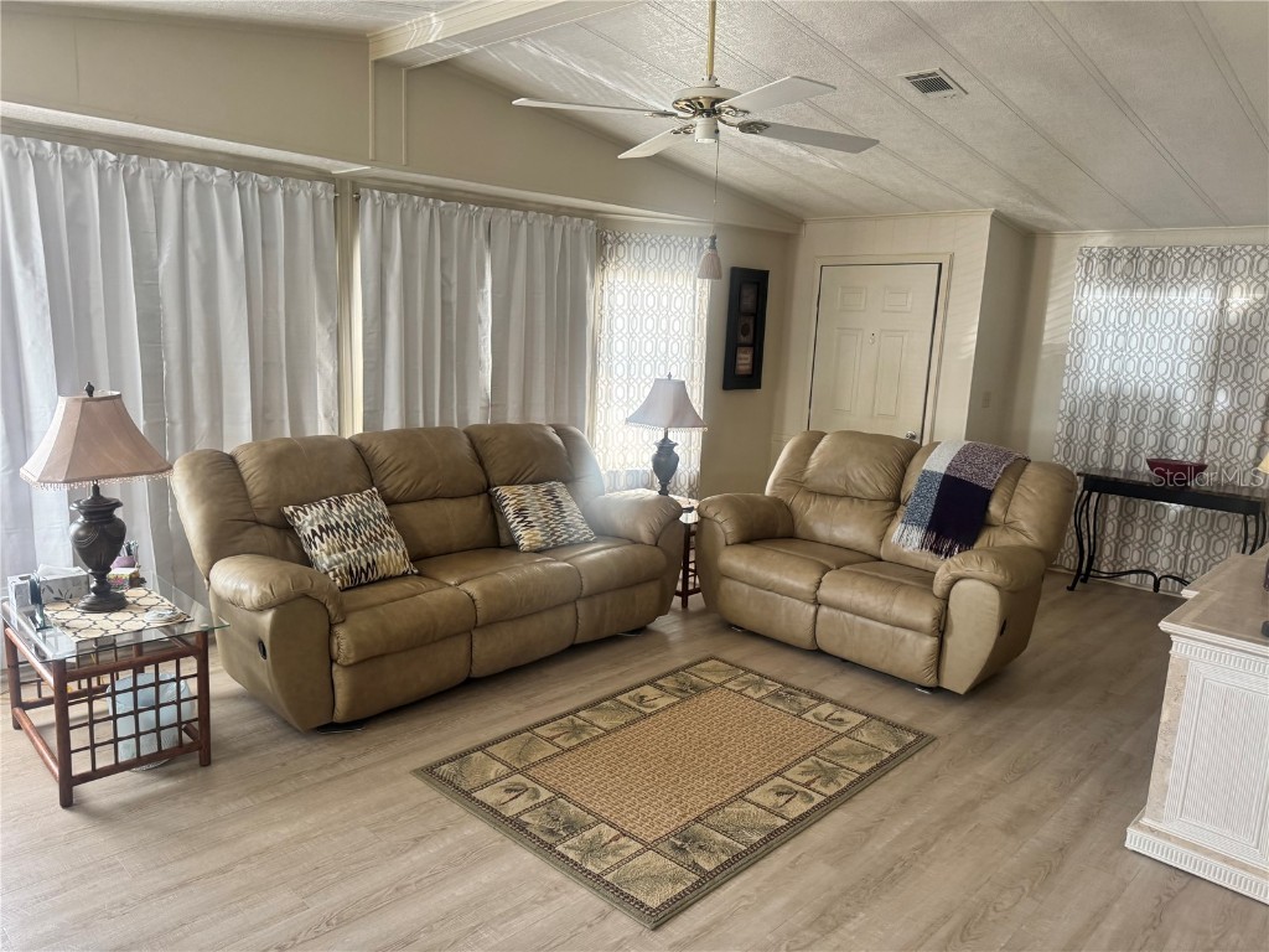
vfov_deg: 56.8
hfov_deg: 71.6
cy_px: 476
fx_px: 880
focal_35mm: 24
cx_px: 634
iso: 200
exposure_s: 1/121
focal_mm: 6.76
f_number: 1.78
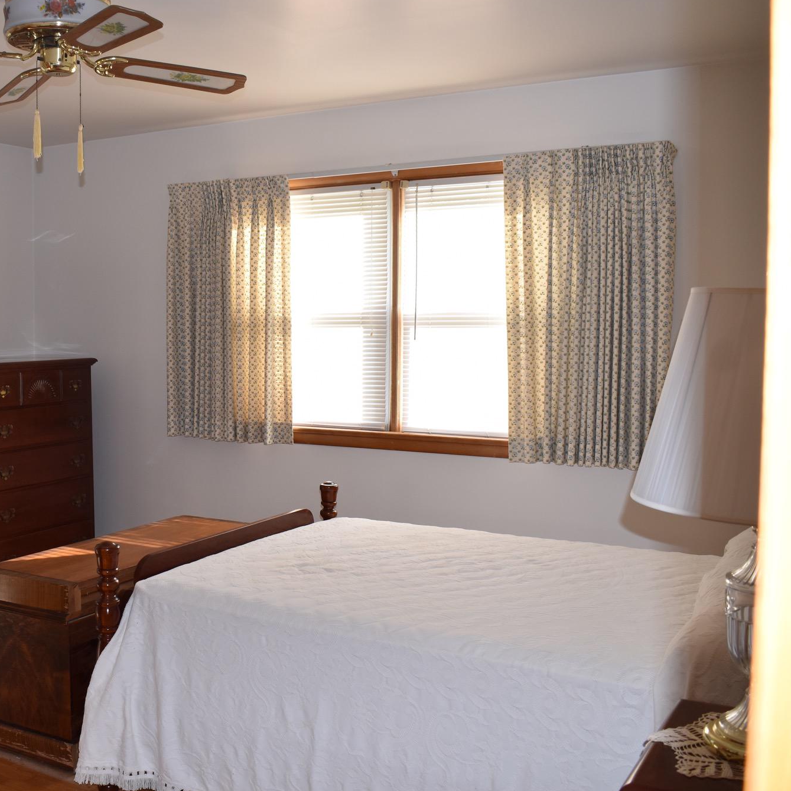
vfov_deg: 42.8
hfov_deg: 41.6
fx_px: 1008
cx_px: 201
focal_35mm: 39
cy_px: 396
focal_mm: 20
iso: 400
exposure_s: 1/100
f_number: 5
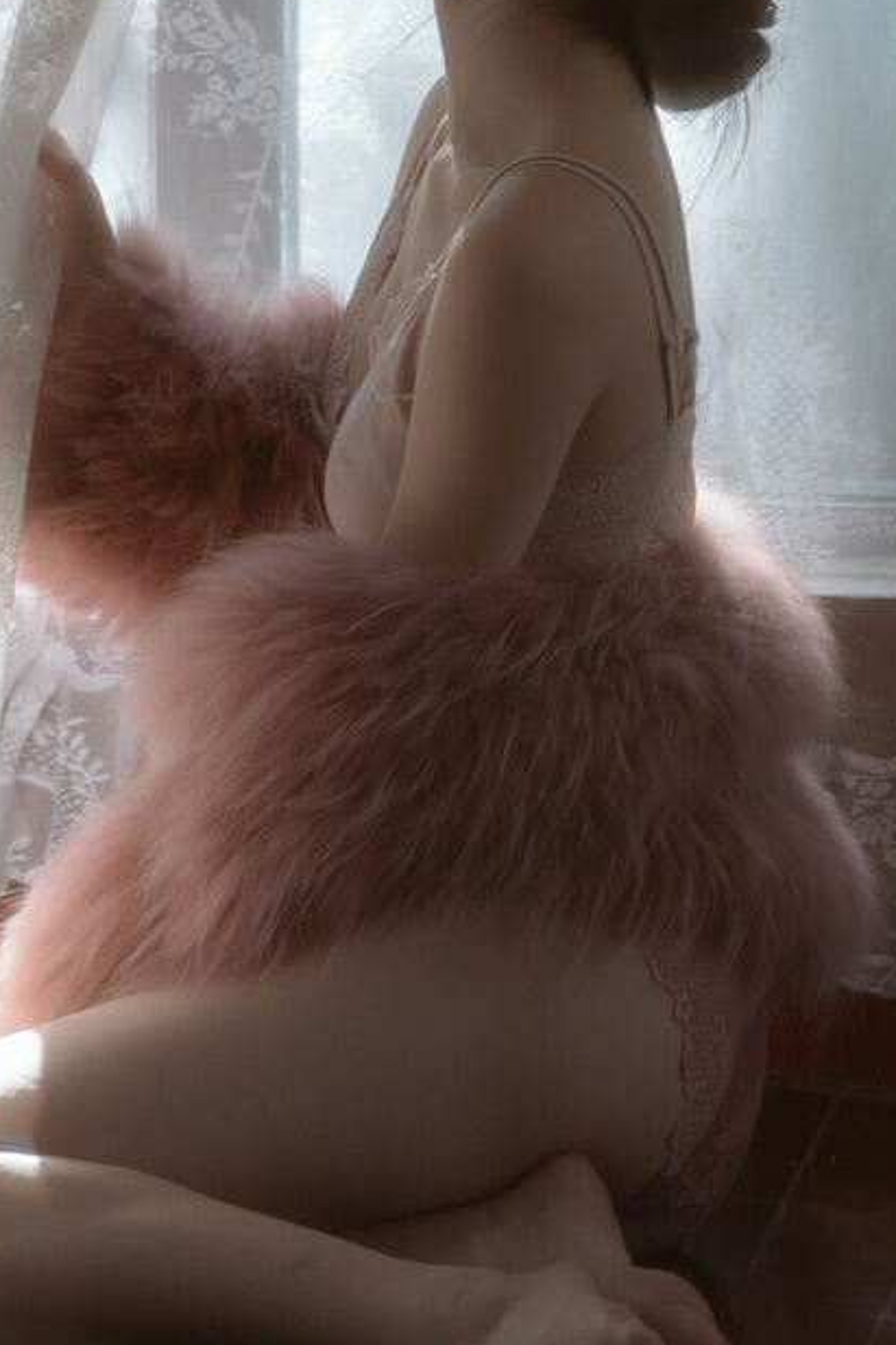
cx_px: 113
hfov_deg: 7.6
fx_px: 6686
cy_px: -53
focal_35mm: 179
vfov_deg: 11.4
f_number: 4
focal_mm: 70
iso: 250
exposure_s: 1/125
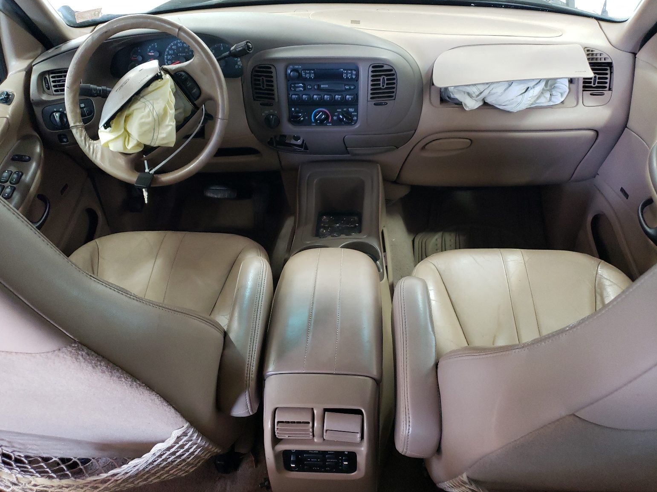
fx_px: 512
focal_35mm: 27
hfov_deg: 65.3
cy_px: 251
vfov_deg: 51.4
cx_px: 321
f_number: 1.5
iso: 280
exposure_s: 1/30
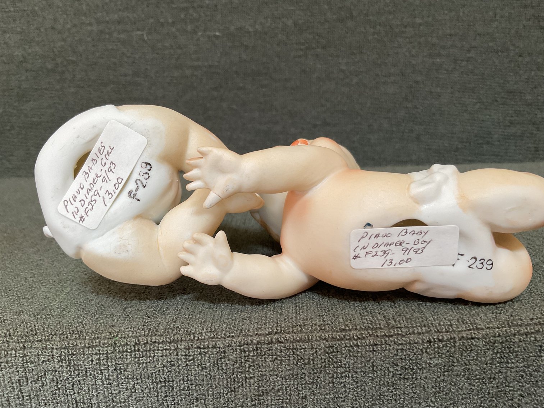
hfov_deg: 61.7
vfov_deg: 48.2
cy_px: 204
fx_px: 456
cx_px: 272
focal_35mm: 29
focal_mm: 3
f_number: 1.8
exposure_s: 1/60
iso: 80
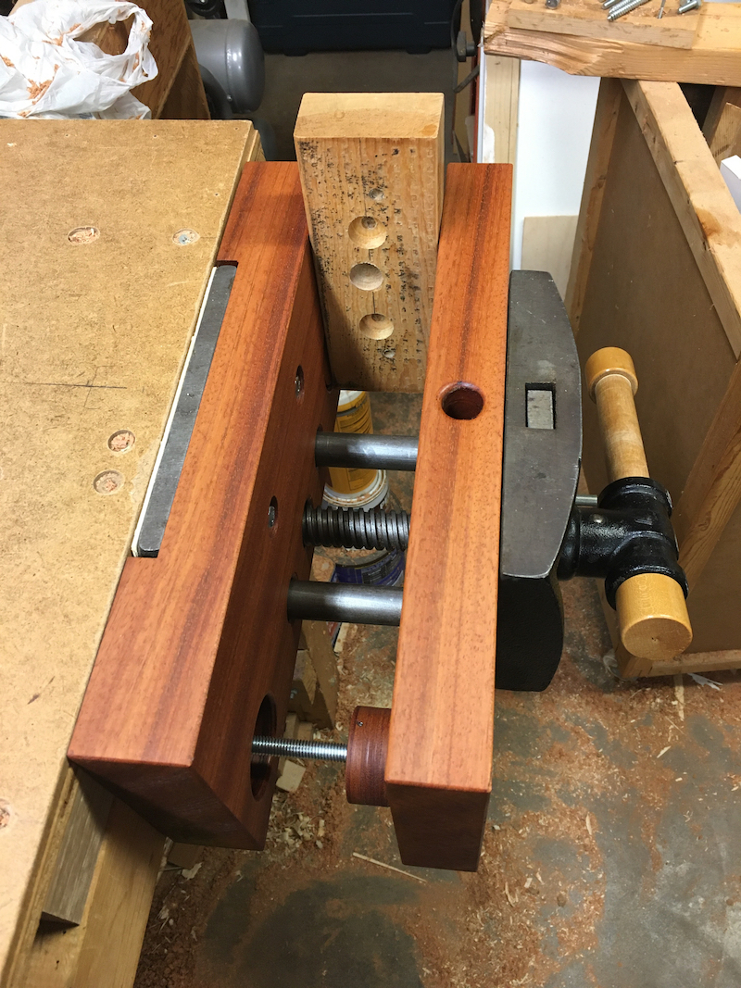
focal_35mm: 29
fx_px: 828
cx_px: 370
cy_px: 494
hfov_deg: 48.2
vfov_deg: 61.7
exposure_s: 1/30
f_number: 2.2
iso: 125
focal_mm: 4.15
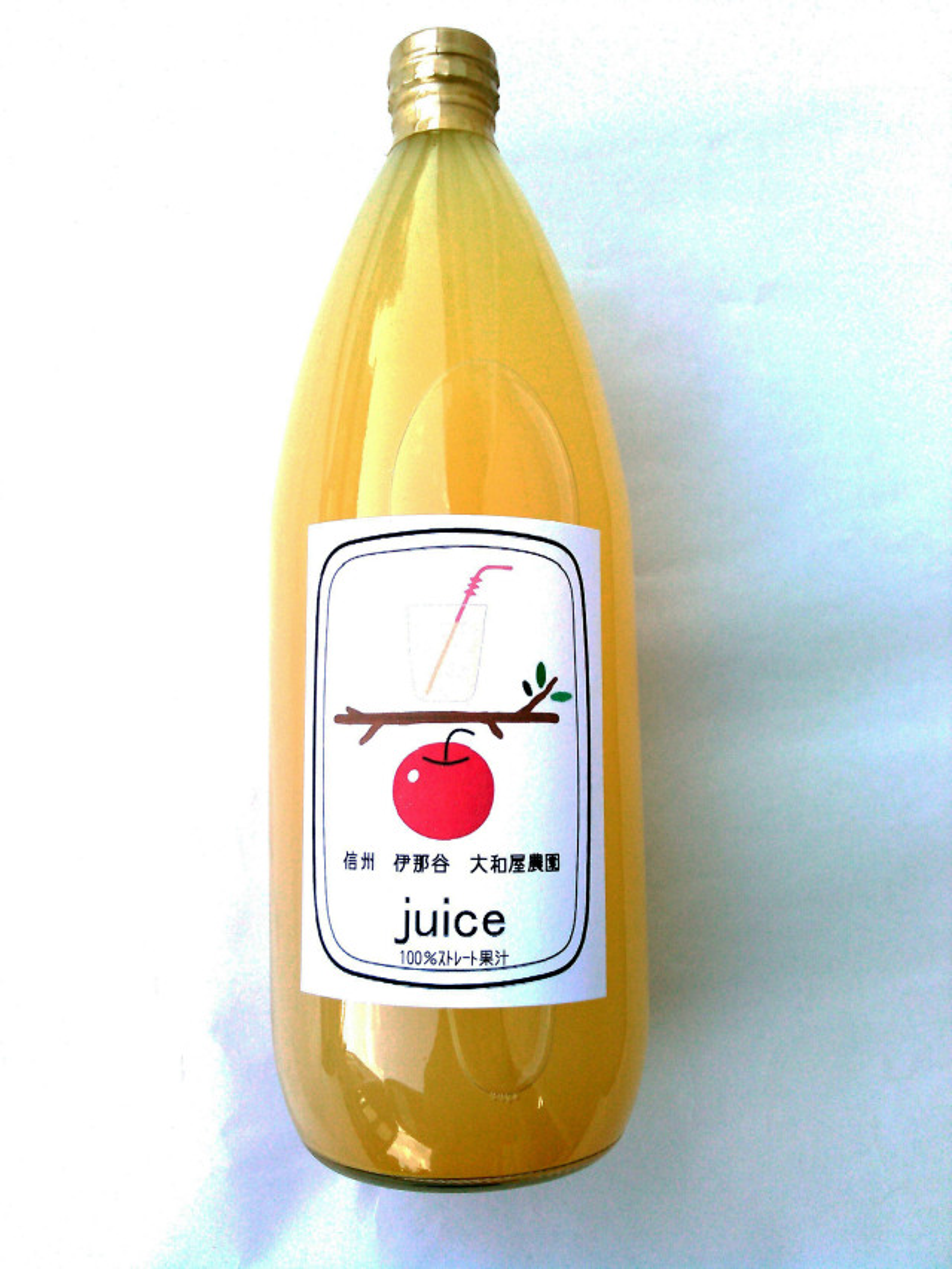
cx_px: 476
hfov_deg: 46.8
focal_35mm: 30
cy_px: 634
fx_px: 1100
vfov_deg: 60.0
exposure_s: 1/180
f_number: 2.4
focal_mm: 4
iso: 100
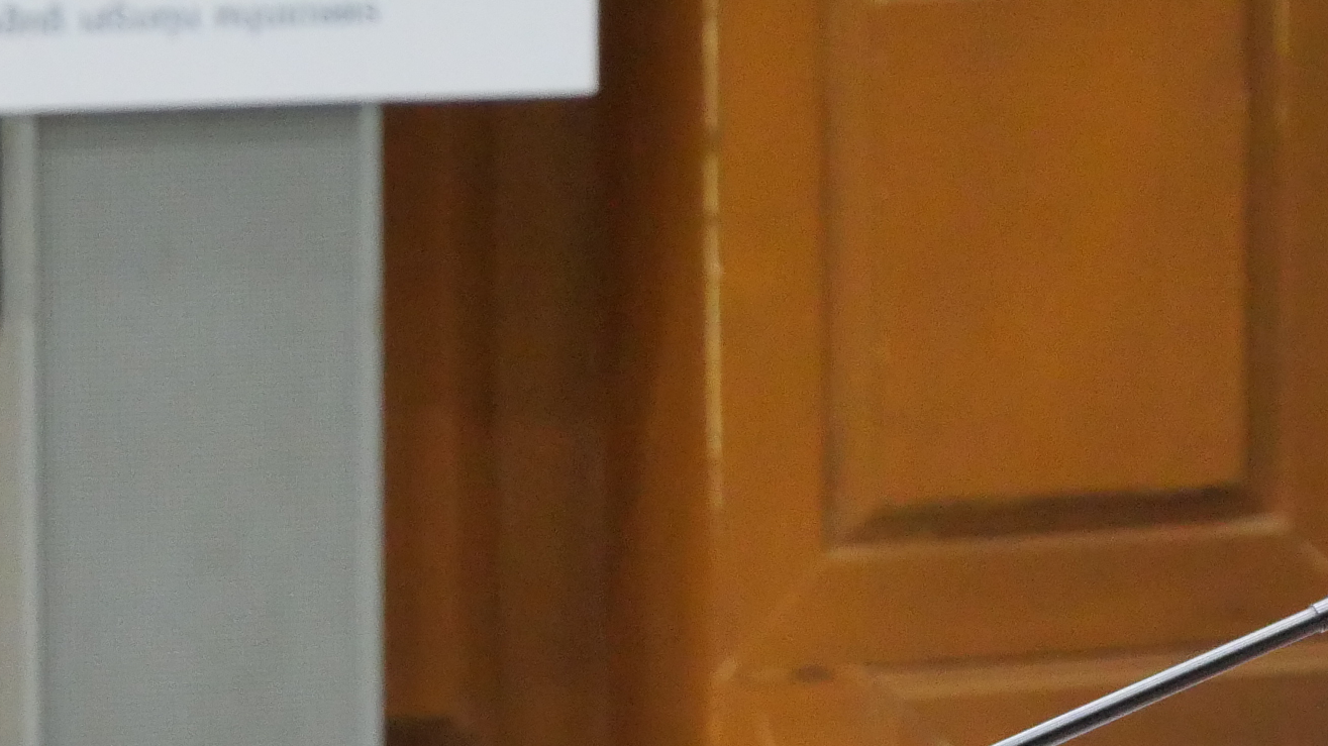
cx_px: 1746
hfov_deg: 5.8
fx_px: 12920
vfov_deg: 3.3
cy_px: 423
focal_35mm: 367
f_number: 5.6
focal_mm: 60
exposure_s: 1/50
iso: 3200
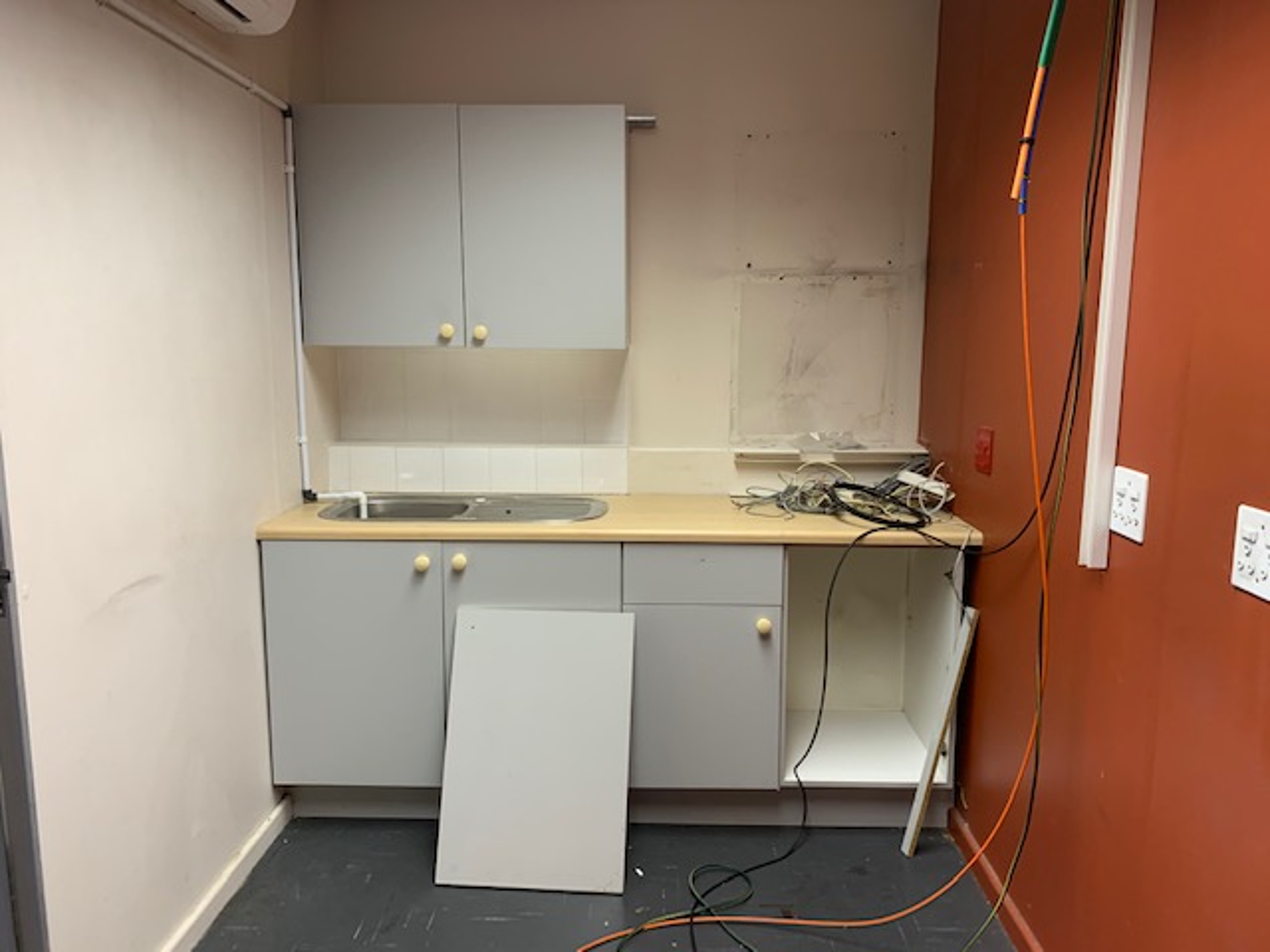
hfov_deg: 67.3
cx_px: 635
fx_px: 954
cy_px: 476
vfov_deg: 53.1
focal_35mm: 26
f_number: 1.8
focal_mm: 4.25
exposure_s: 1/50
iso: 100
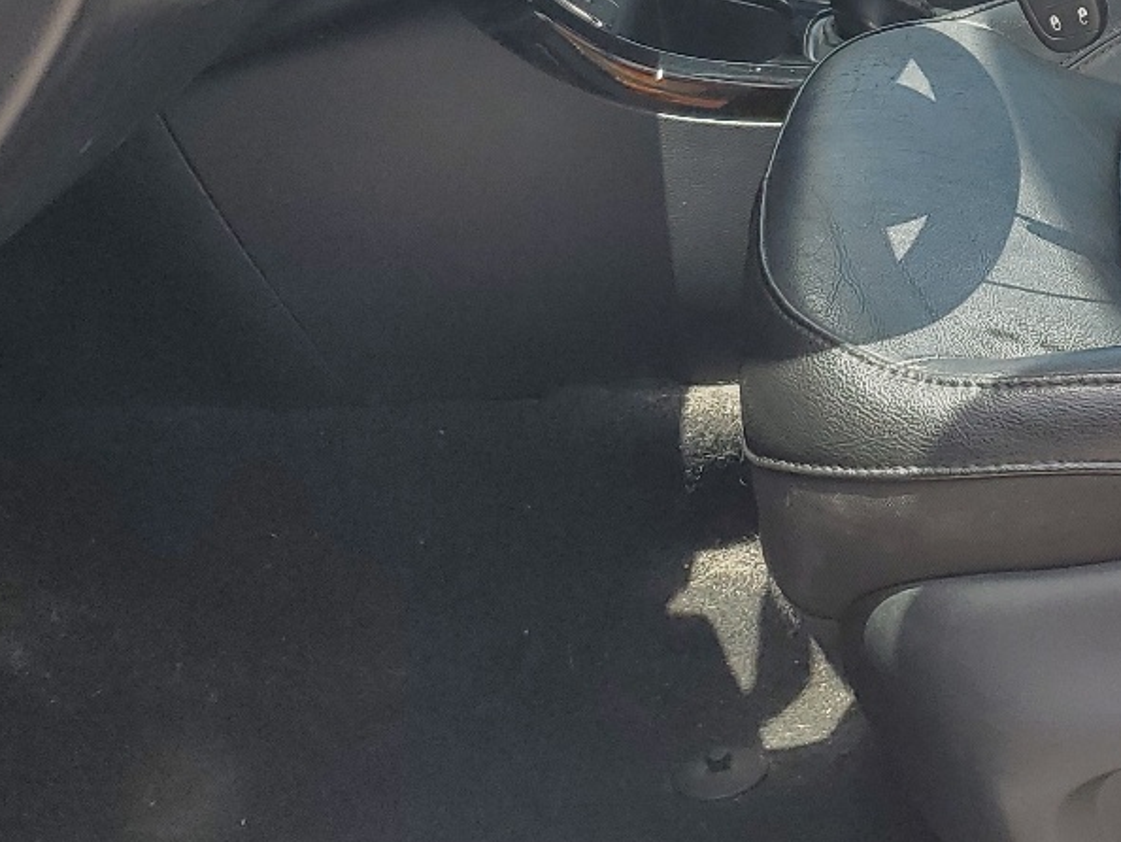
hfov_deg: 26.2
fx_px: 2268
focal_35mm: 70
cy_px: -230
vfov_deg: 19.5
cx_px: 1149
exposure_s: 1/714
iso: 50
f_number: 1.5
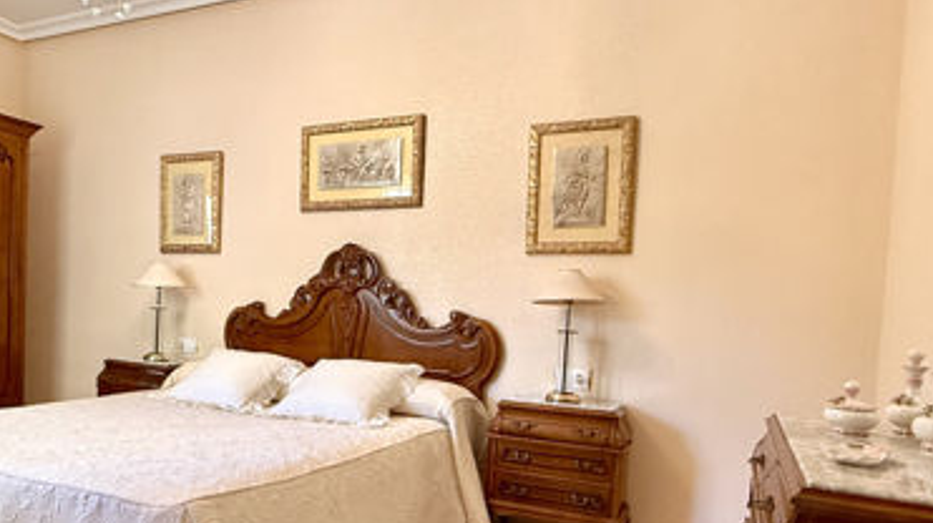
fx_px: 717
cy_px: 337
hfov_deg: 65.3
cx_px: 358
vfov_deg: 39.7
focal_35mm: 29
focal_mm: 2.22
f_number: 2.2
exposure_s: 1/50
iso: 250
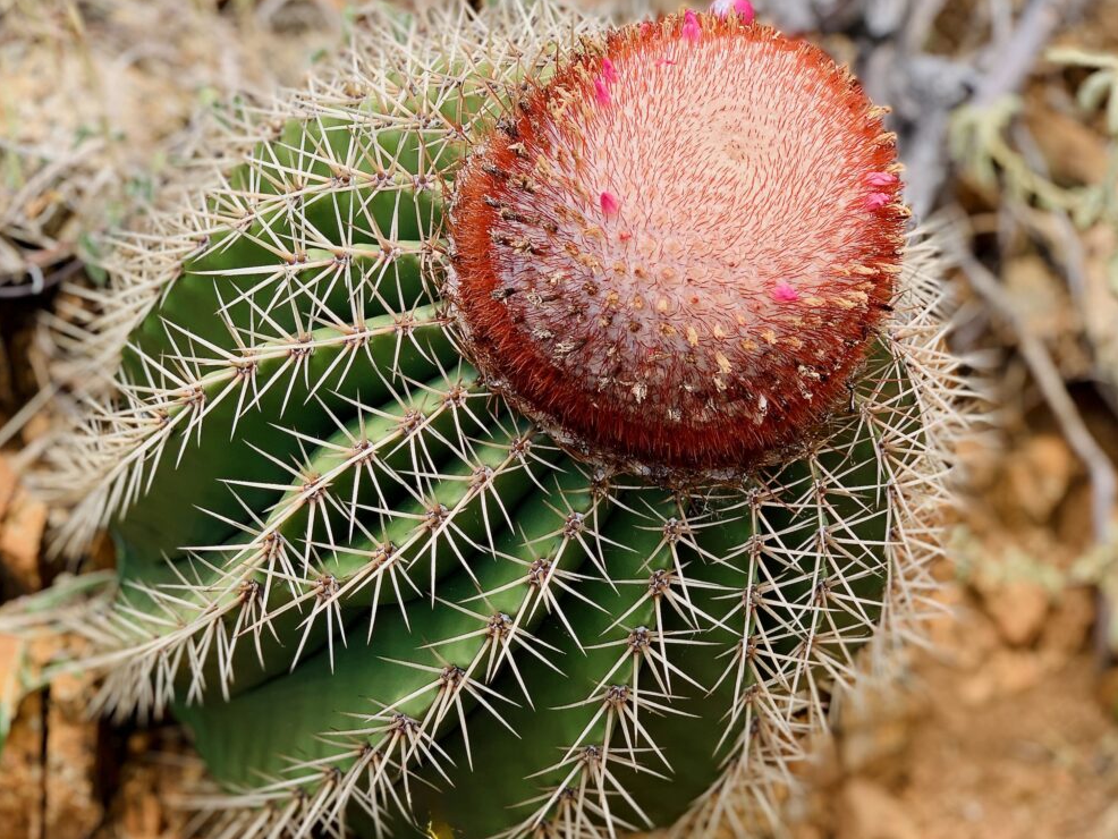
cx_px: 558
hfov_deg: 35.5
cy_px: 413
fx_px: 1744
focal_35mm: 54
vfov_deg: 27.0
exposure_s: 1/390
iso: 16
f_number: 2.4
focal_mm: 6
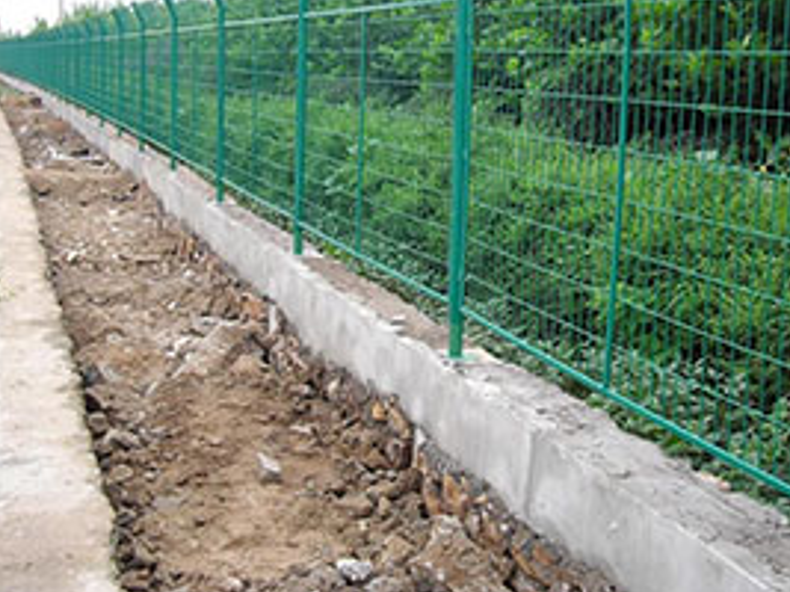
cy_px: 154
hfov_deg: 33.7
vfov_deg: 25.4
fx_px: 1300
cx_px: 465
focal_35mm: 57
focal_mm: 7.9
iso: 64
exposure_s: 1/250
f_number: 2.8
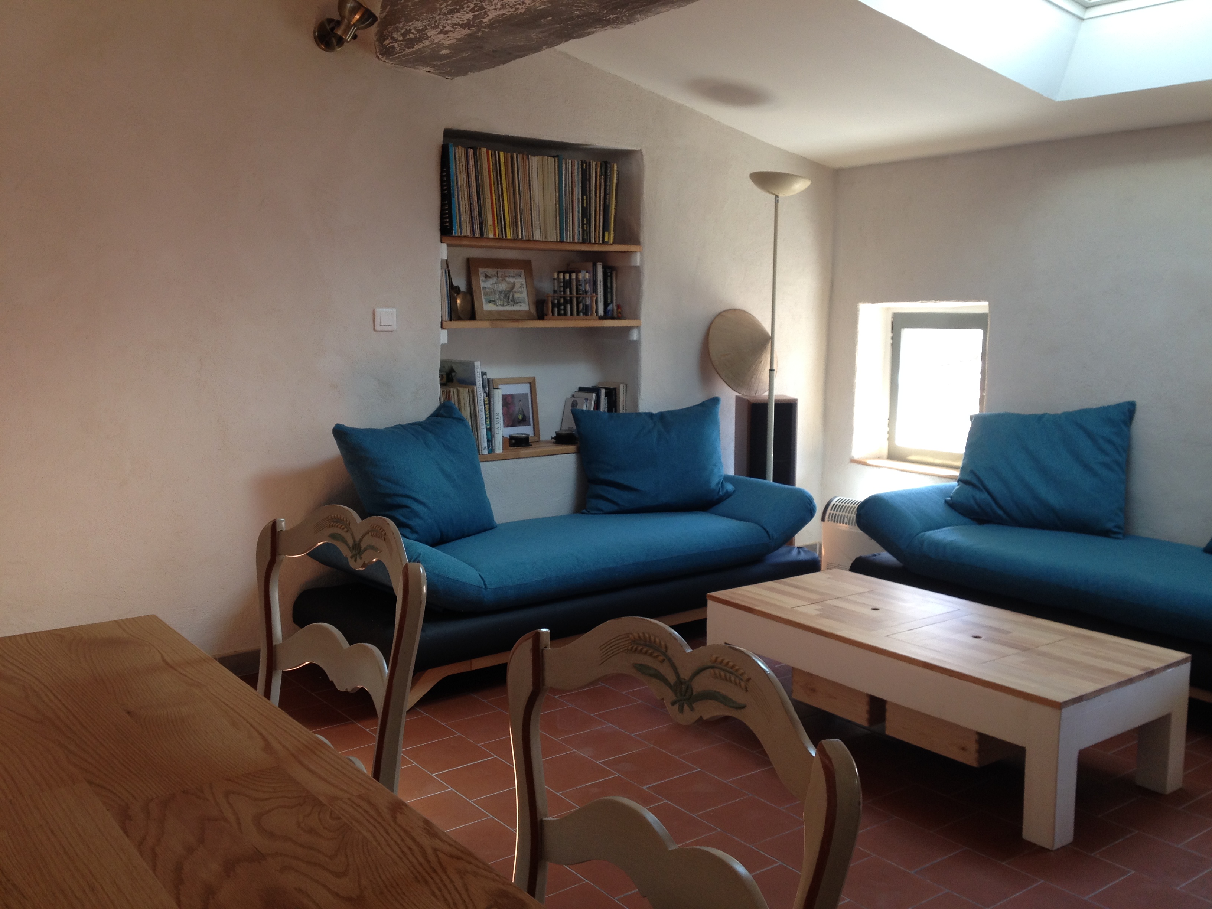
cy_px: 454
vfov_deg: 40.7
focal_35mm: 35
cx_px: 606
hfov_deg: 52.6
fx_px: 1225
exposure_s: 1/40
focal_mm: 4.28
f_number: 2.4
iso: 50
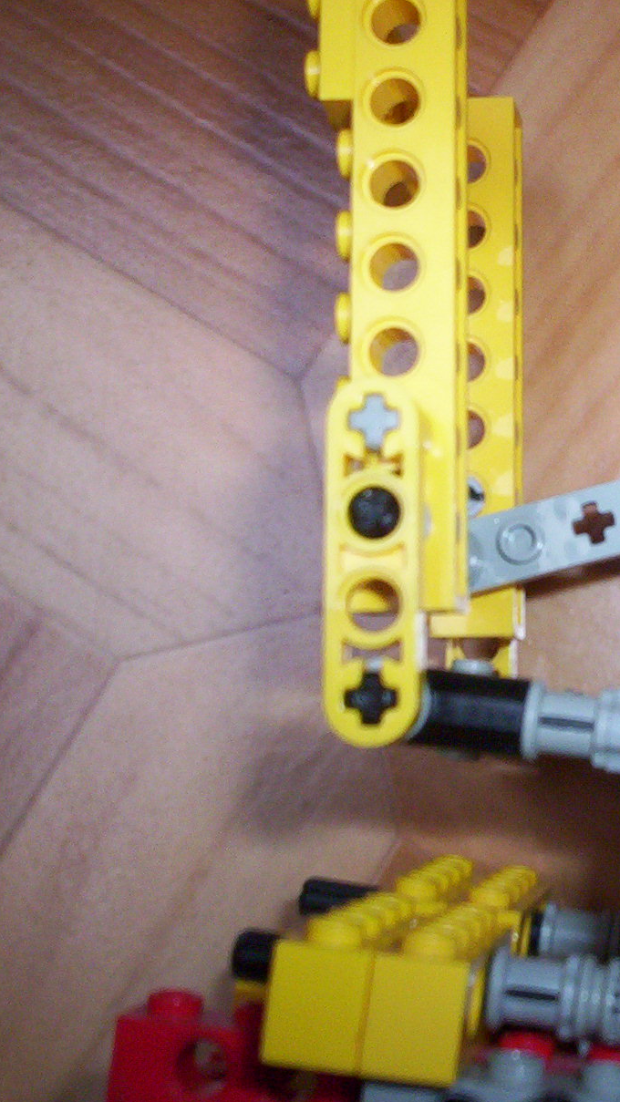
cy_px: 561
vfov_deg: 37.2
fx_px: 1637
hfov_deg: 20.1
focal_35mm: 56
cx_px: 741
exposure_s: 1/60
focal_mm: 4.99
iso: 140
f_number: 4.5
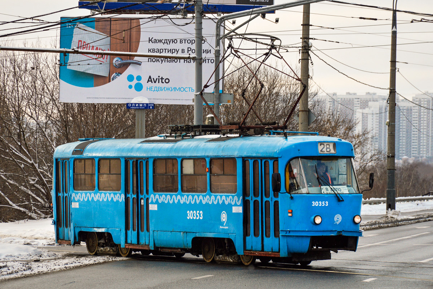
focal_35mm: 174
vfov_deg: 7.9
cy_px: 144
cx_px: 216
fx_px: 2093
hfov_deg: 11.8
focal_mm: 116
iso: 200
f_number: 7.1
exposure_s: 1/400
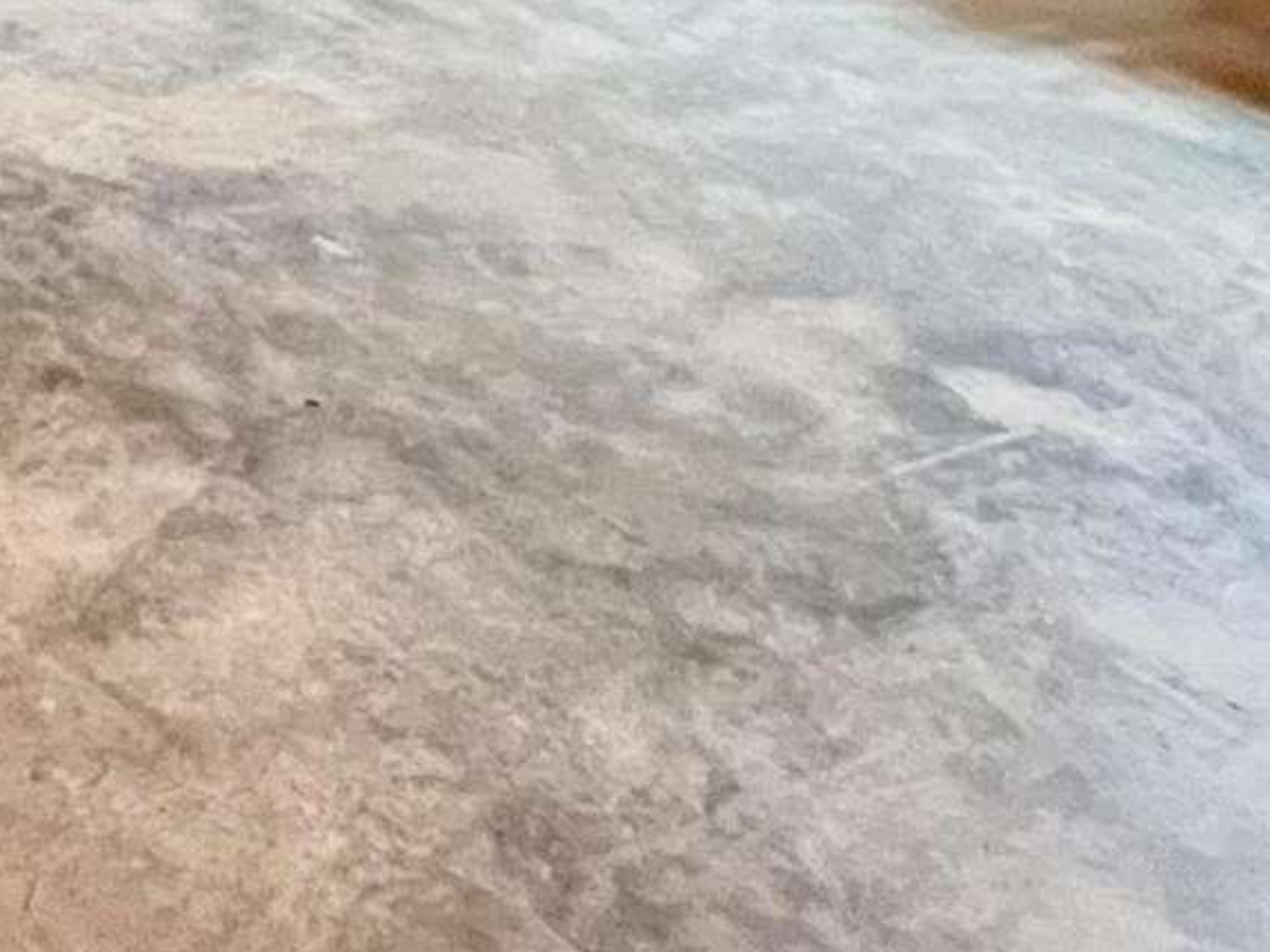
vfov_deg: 16.5
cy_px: -892
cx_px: -507
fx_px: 2568
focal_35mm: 70
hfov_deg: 23.5
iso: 800
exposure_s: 1/60
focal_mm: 1.57
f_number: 1.8
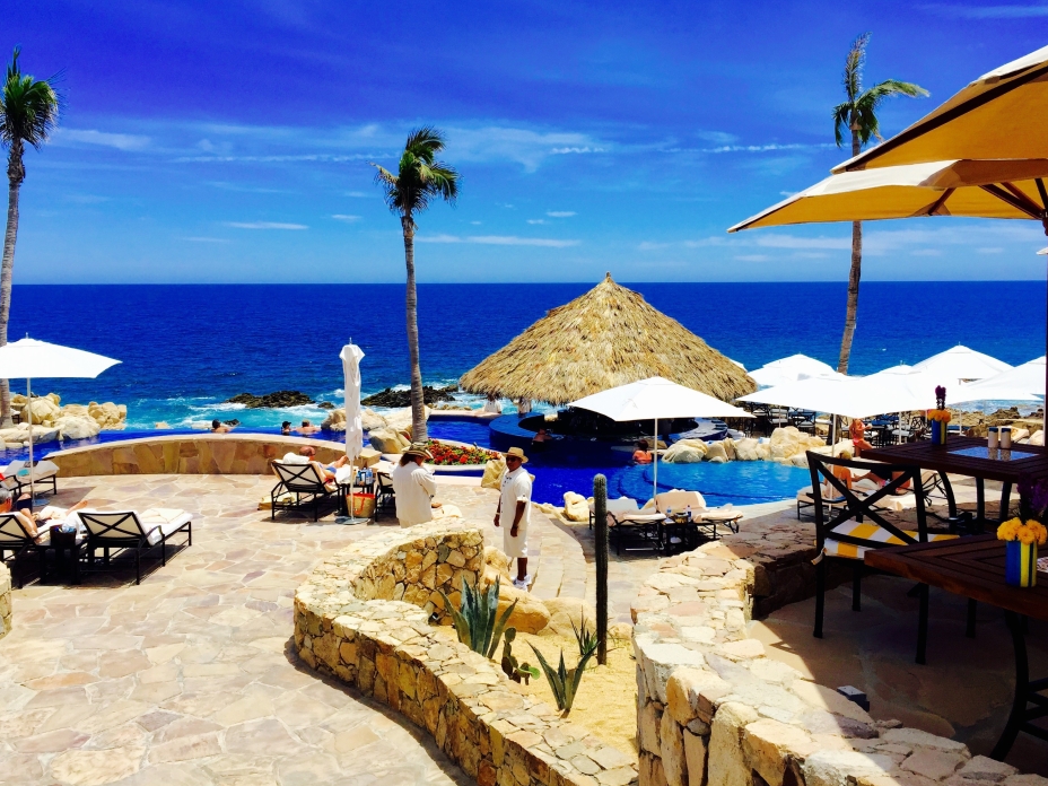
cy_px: 359
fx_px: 969
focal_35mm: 32
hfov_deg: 56.8
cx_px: 547
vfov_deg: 44.1
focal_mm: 4.15
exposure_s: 1/2825
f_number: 2.2
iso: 32
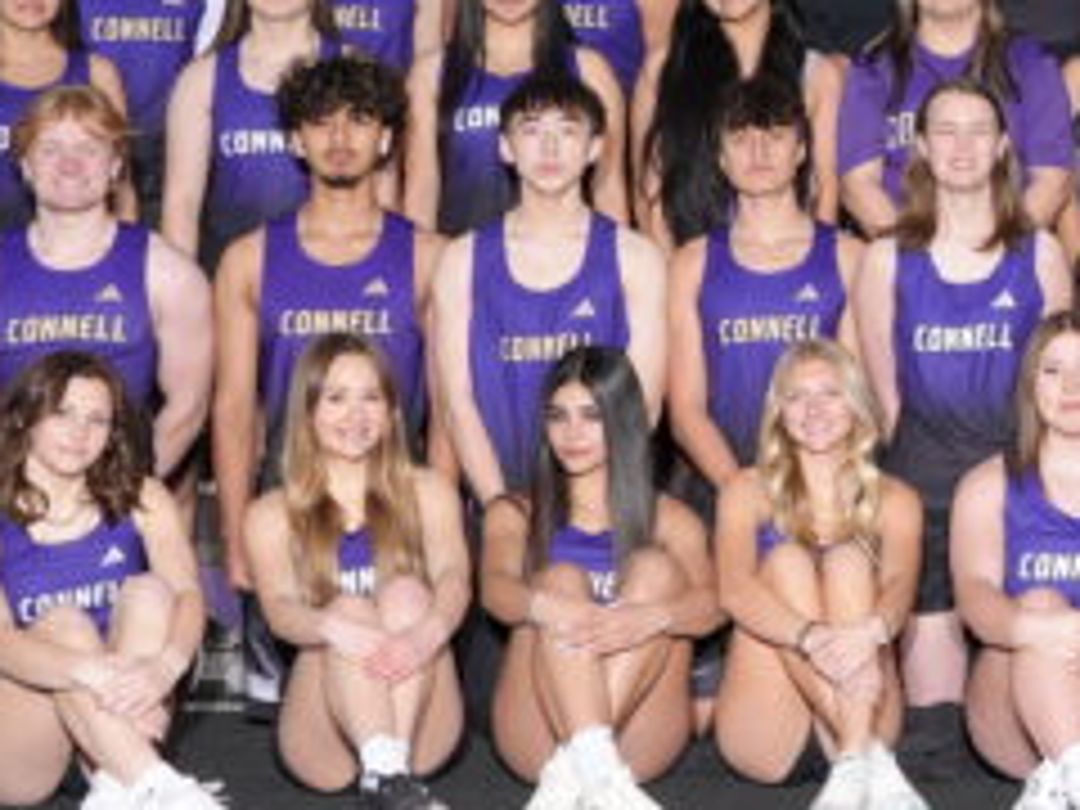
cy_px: 92
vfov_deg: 12.0
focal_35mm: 123
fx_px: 3838
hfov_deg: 15.5
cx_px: 1278
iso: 100
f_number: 9
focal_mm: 30
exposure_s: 1/250
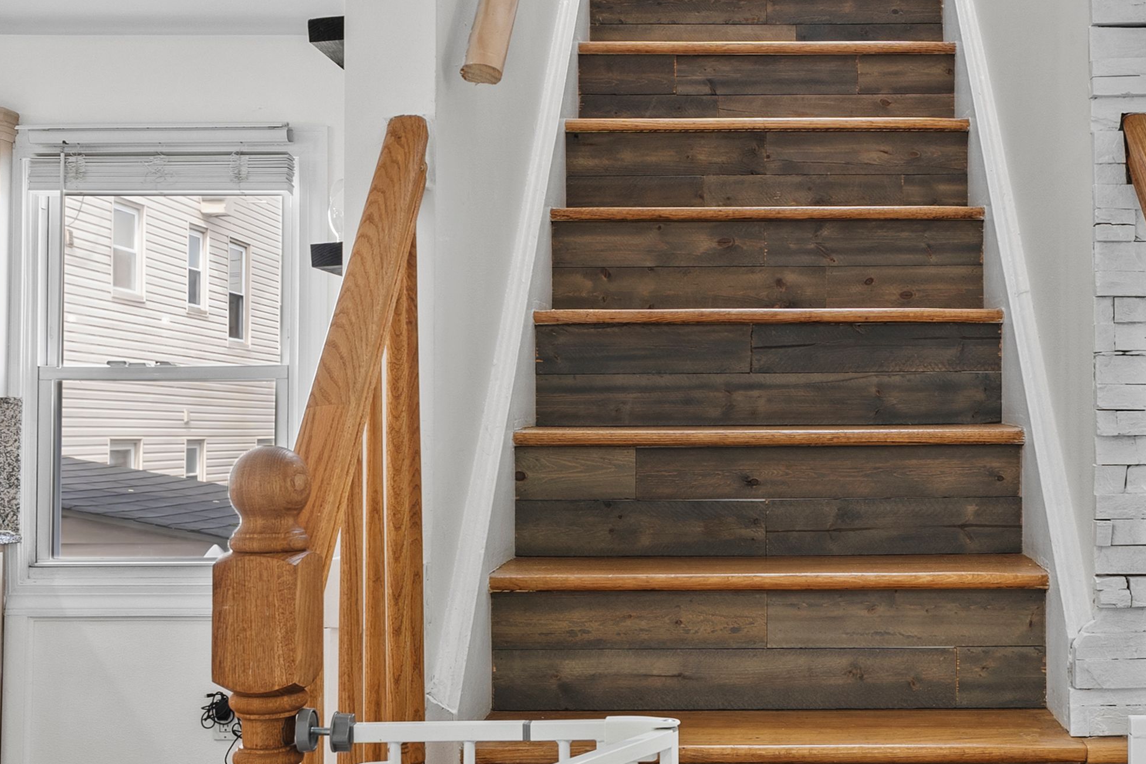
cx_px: 824
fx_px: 1369
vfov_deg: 31.1
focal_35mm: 43
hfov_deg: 44.3
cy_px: 467
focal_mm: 14
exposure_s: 1/1.25
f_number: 8
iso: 200
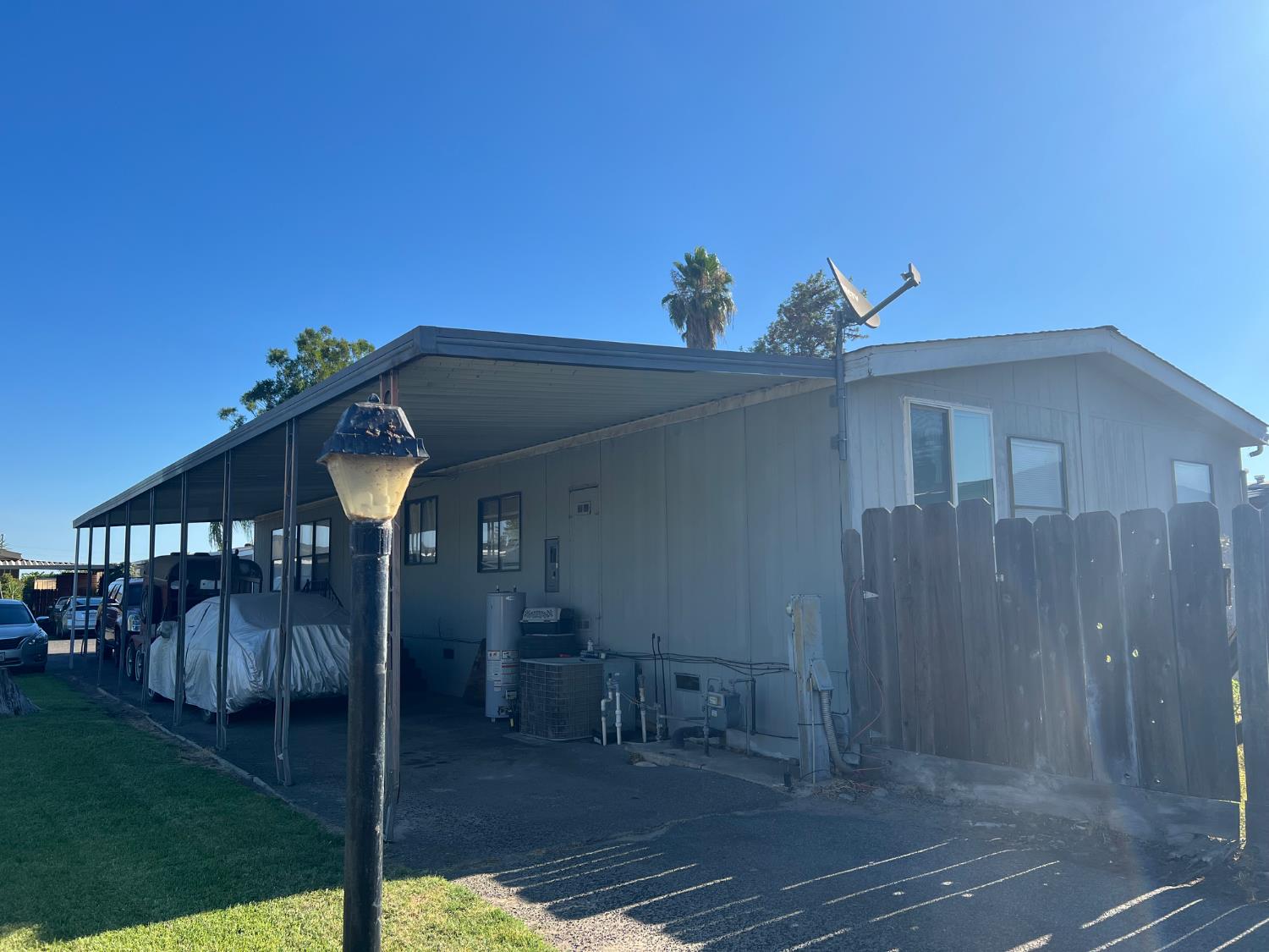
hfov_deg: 67.3
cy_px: 476
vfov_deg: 53.1
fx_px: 953
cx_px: 634
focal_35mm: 26
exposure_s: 1/3165
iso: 50
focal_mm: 5.7
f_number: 1.5
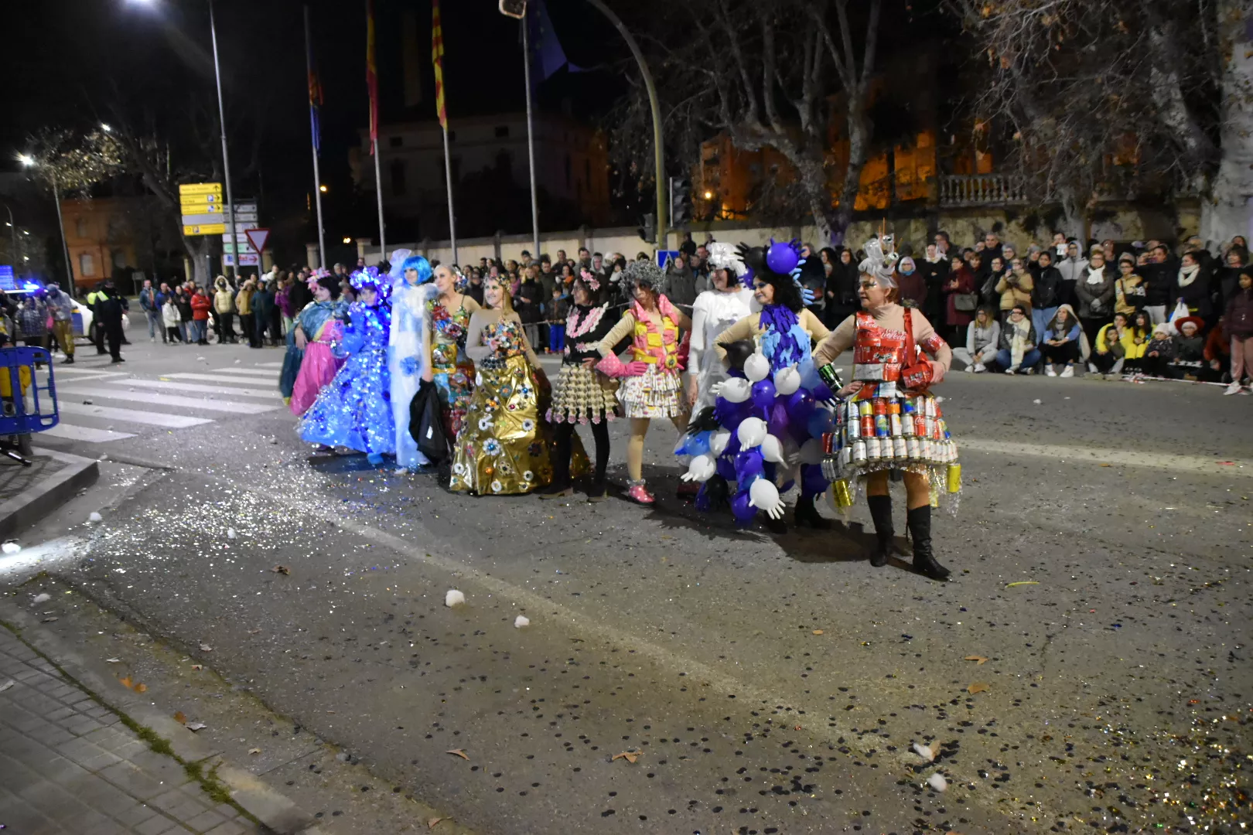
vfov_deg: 47.9
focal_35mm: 27
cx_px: 626
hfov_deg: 67.4
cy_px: 418
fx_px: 940
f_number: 3.5
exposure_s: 1/60
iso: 6400
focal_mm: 18
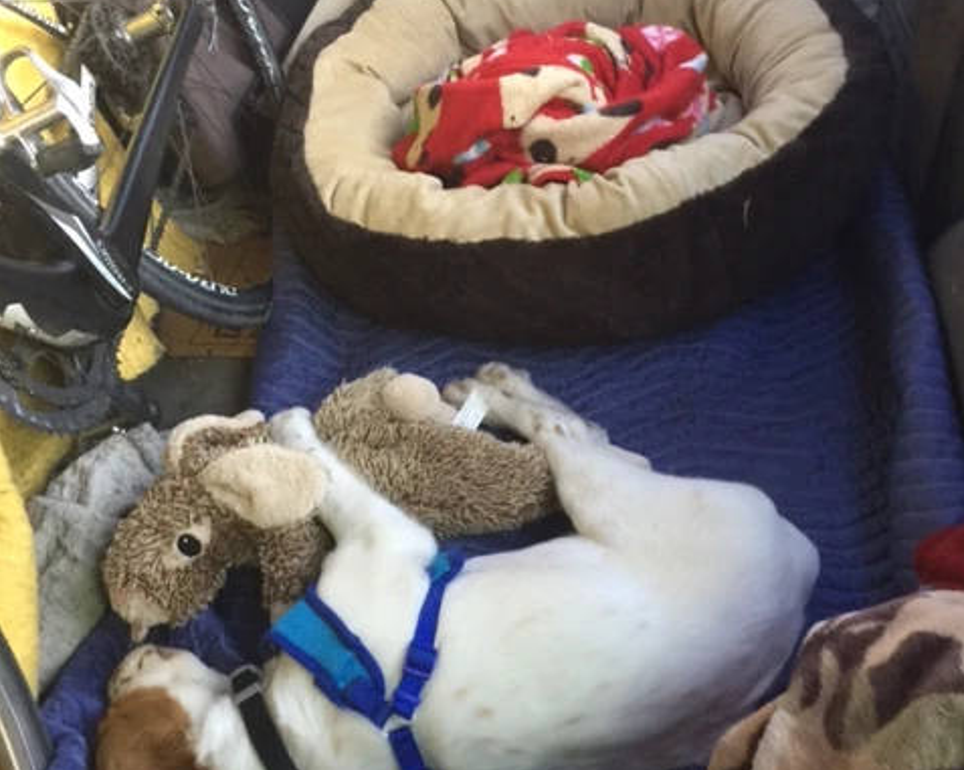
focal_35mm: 38
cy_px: 426
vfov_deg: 39.1
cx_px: 483
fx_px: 1084
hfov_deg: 48.0
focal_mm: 4.15
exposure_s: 1/10
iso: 100
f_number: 2.2
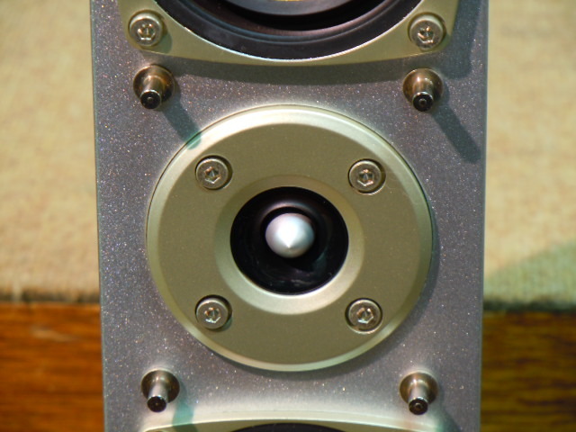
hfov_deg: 11.4
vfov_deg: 8.5
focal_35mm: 174
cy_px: 216
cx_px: 288
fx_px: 2895
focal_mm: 31.4
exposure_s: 1/3
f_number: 4.6
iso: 100
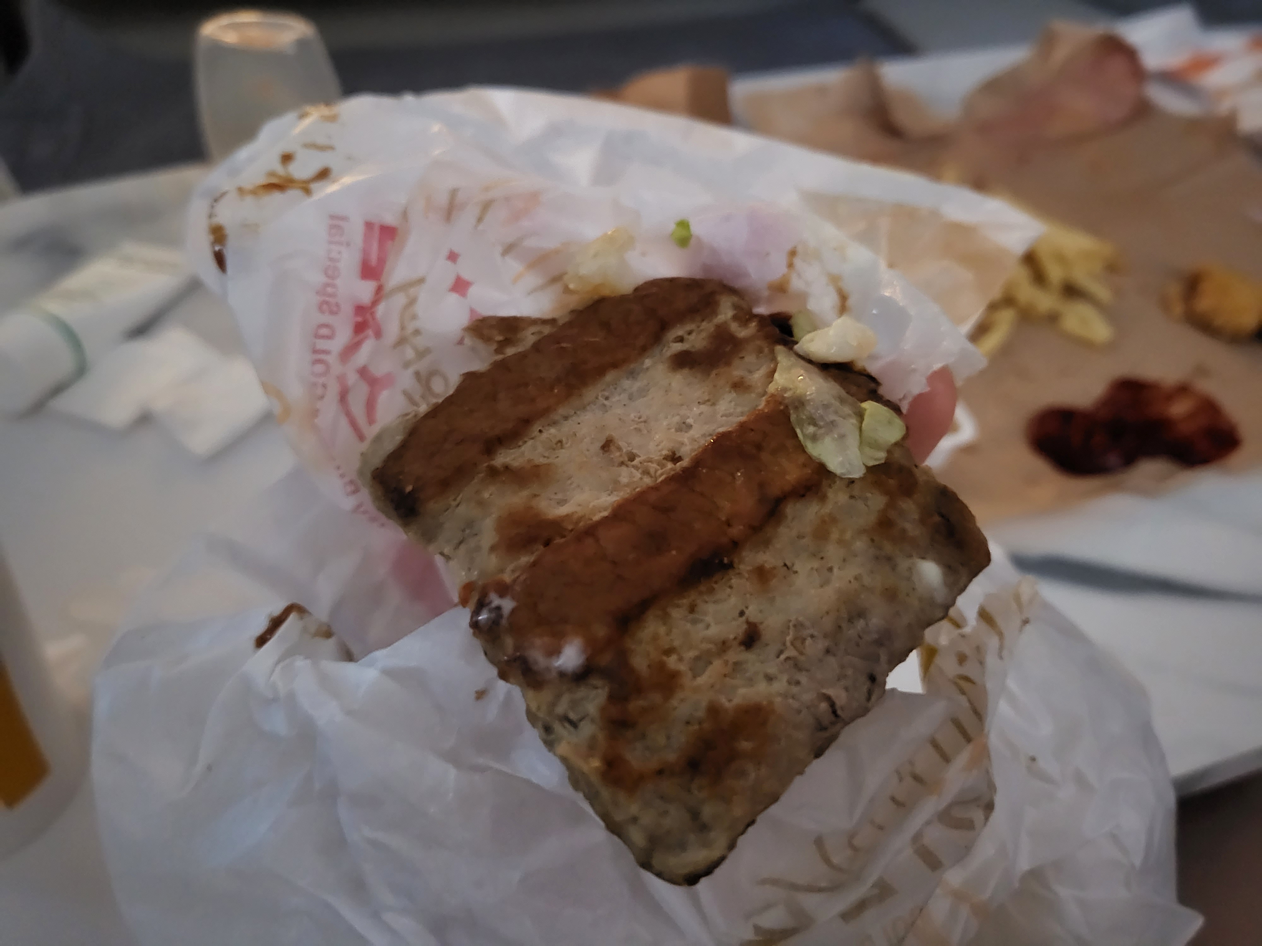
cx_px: 631
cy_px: 473
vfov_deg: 53.1
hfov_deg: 67.3
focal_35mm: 26
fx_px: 948
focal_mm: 4.25
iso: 1250
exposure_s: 1/17
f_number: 1.8
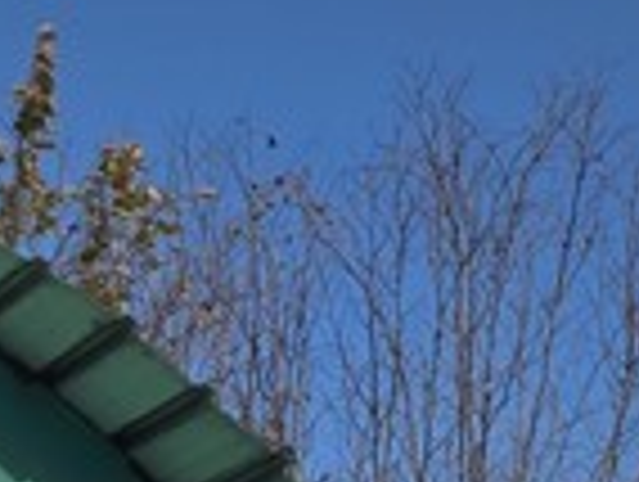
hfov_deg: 11.8
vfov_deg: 8.4
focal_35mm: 155
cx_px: -490
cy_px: 1333
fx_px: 2866
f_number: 1.7
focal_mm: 6.25
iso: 64
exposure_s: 1/7944
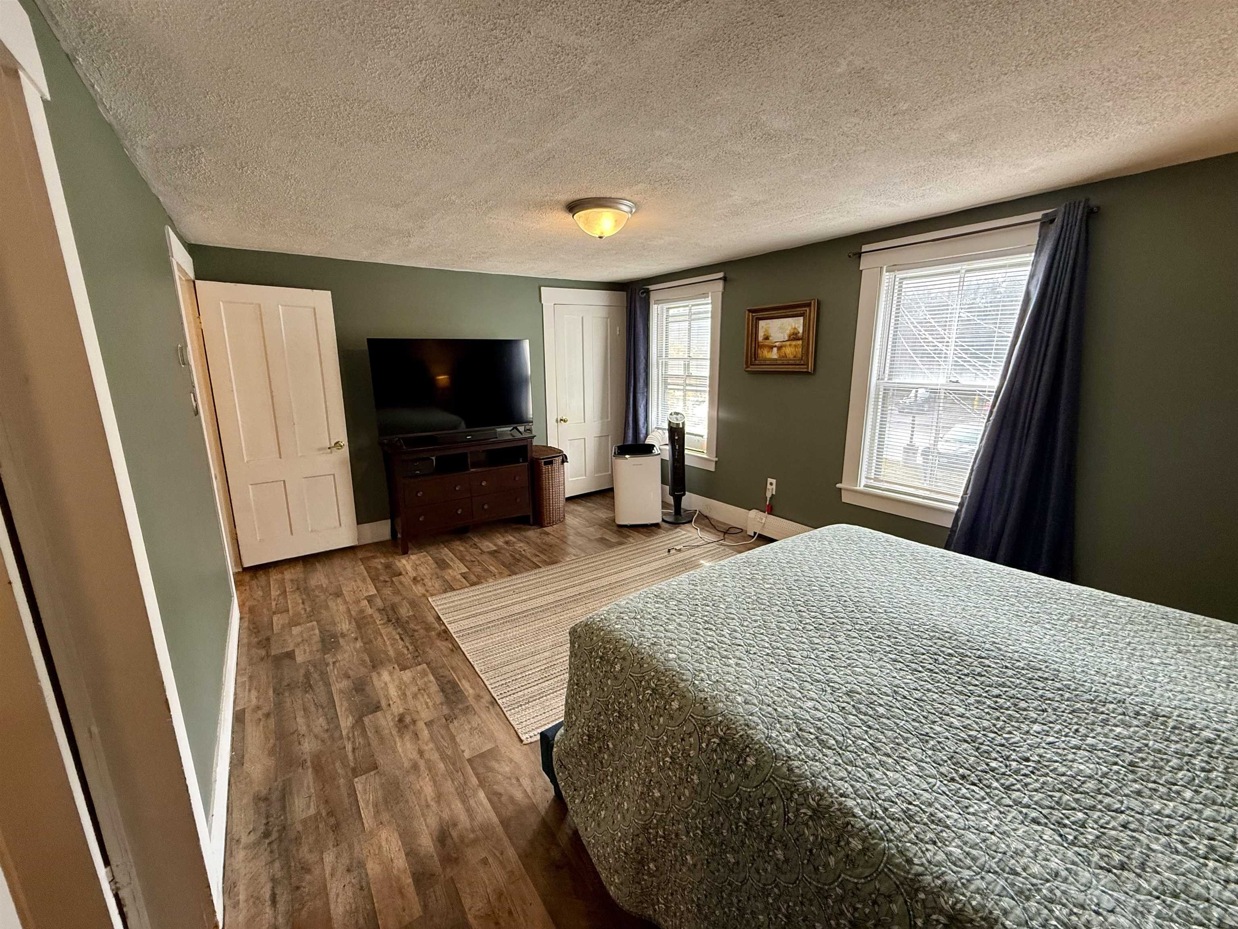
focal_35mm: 14
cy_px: 464
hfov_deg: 102.1
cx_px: 619
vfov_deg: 85.7
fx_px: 501
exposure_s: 1/99
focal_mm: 2.22
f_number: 2.2
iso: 250
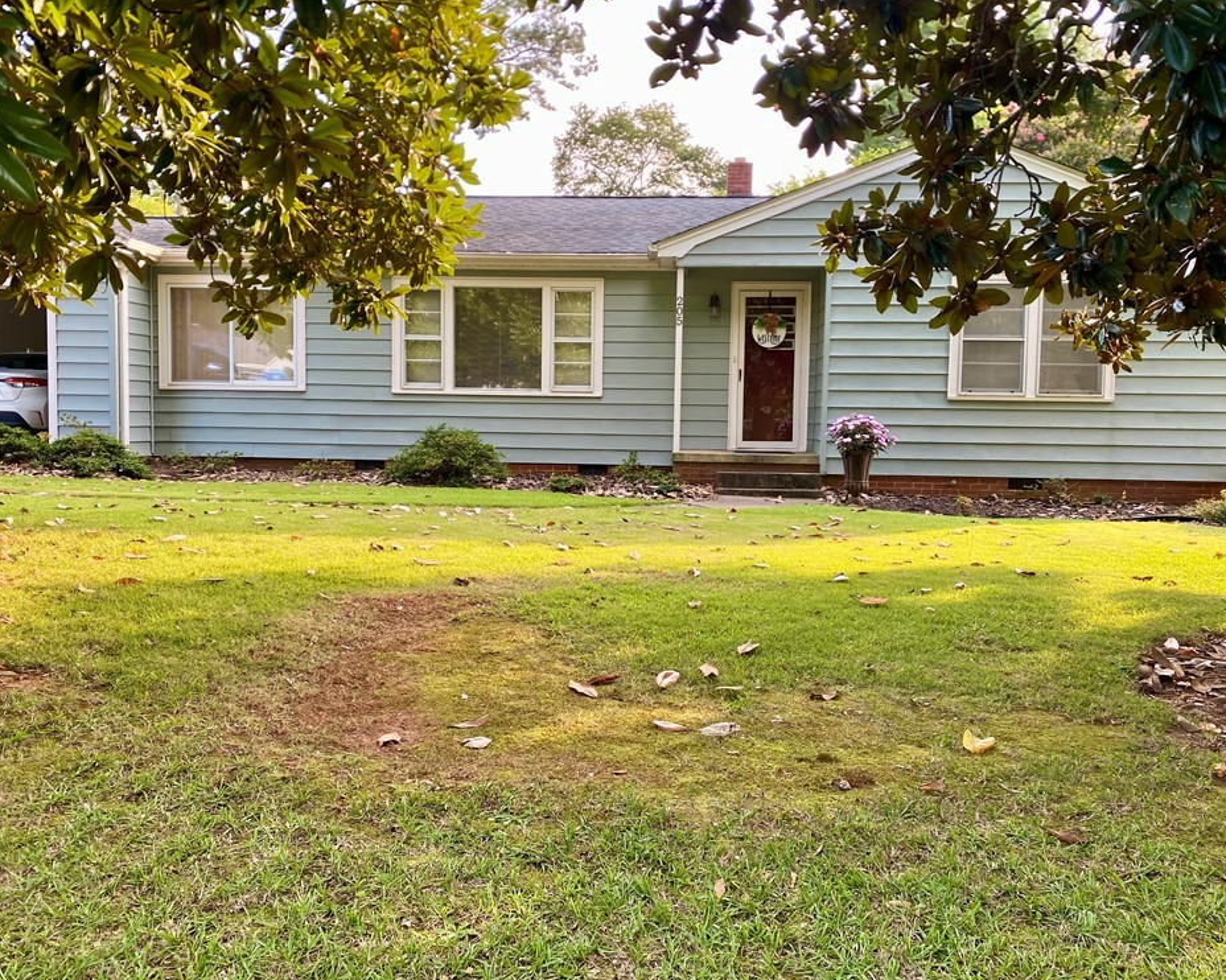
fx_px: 1016
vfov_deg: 51.5
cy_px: 482
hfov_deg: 62.2
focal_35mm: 28
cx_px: 605
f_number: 1.8
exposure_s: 1/121
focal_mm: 4.25
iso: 50
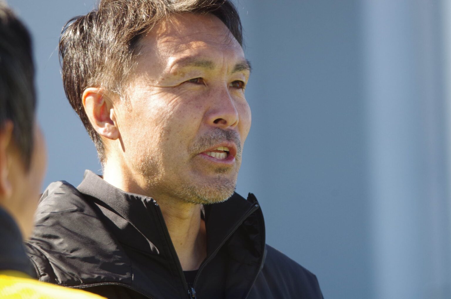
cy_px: 150
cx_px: 226
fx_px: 4314
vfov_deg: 4.0
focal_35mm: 345
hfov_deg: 6.0
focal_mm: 230
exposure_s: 1/400
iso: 400
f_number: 5.6
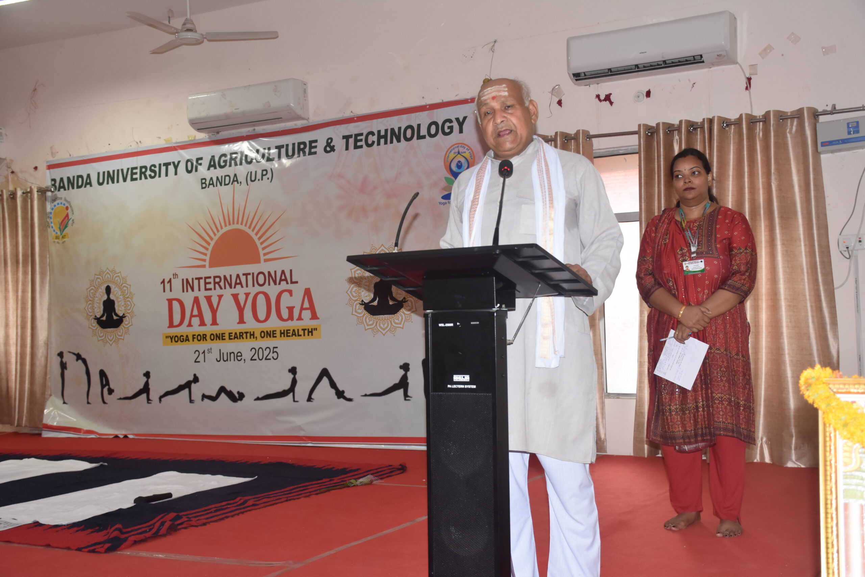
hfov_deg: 43.6
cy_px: 288
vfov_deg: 29.9
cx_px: 432
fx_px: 1081
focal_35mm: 45
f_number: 5
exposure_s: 1/60
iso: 1000
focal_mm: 30
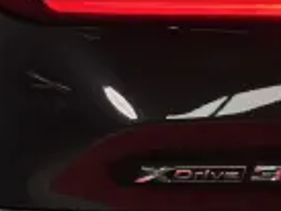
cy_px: -8
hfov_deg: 15.2
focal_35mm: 126
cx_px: 314
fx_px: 1024
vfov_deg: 11.6
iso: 64
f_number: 1.78
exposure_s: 1/121
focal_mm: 6.86
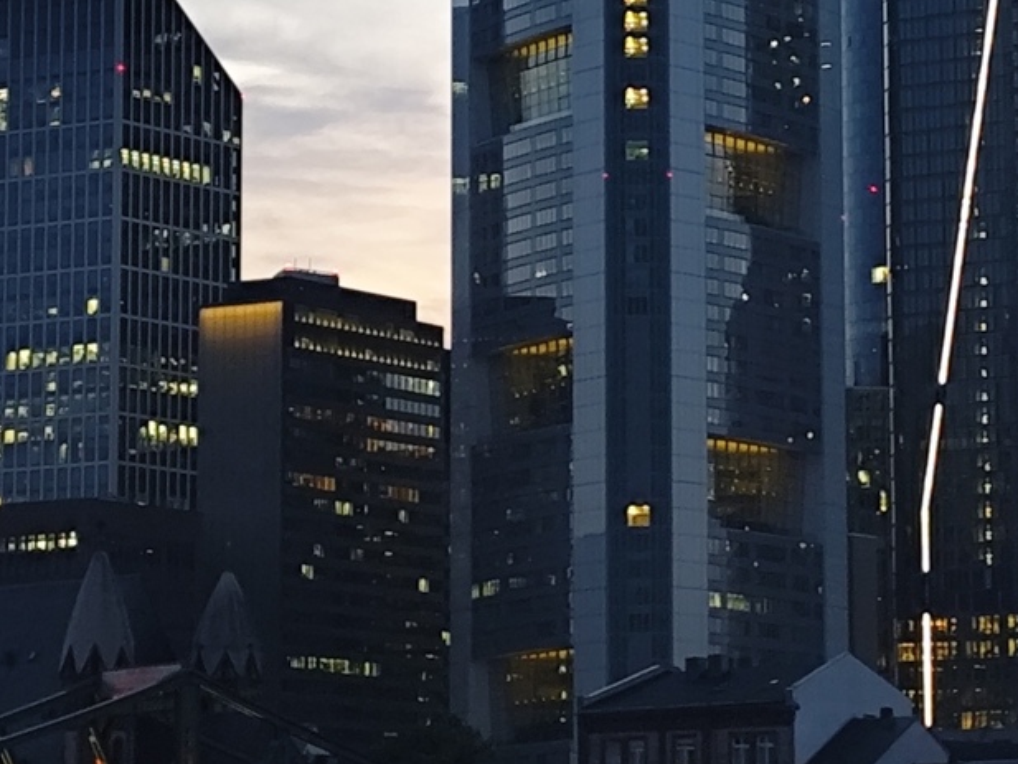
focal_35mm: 149
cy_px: 248
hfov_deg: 13.2
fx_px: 4383
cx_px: 871
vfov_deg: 10.0
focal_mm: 6.19
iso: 320
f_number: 1.65
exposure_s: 1/25
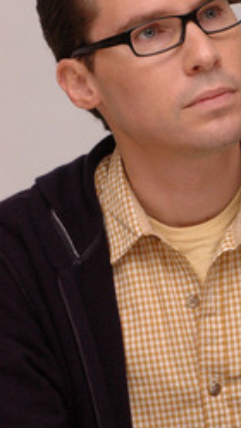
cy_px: 234
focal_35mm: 202
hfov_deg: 6.0
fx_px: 2296
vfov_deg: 10.7
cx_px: 226
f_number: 9
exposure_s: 1/800
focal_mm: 80
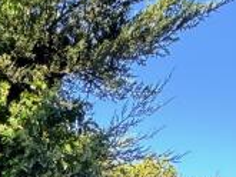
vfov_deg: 11.4
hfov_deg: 21.4
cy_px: 507
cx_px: -20
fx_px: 594
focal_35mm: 87
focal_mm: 2.22
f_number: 2.2
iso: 64
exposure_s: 1/99
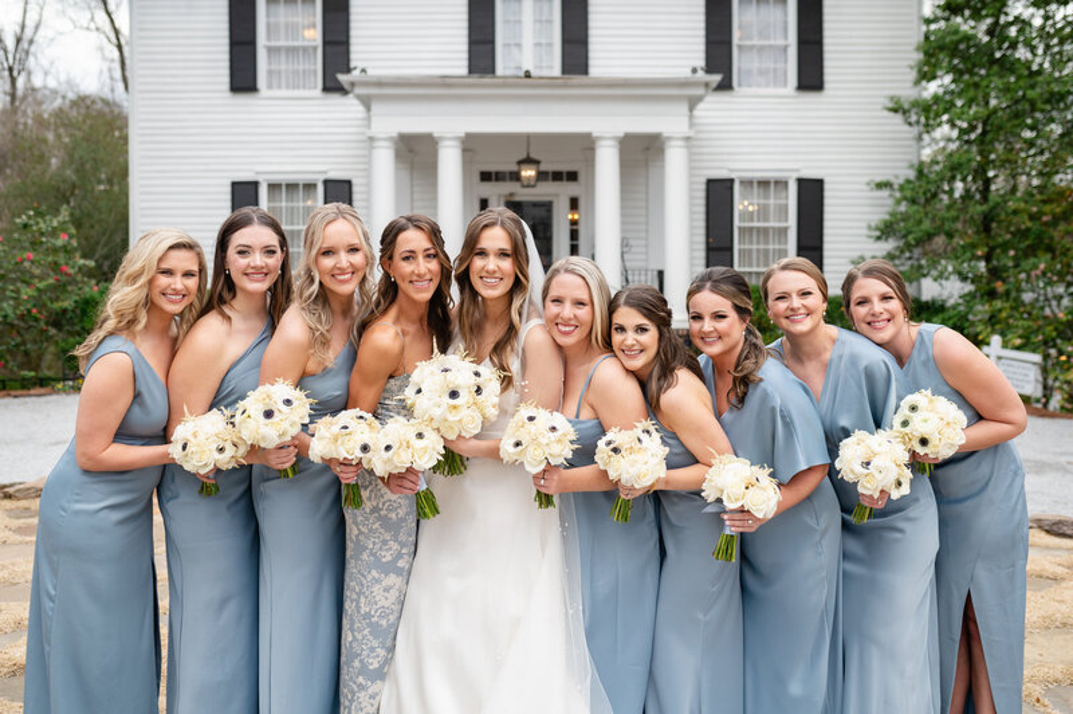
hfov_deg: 54.5
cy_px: 357
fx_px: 1042
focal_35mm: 35
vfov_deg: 37.8
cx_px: 536
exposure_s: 1/2000
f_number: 2.8
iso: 800
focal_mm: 35
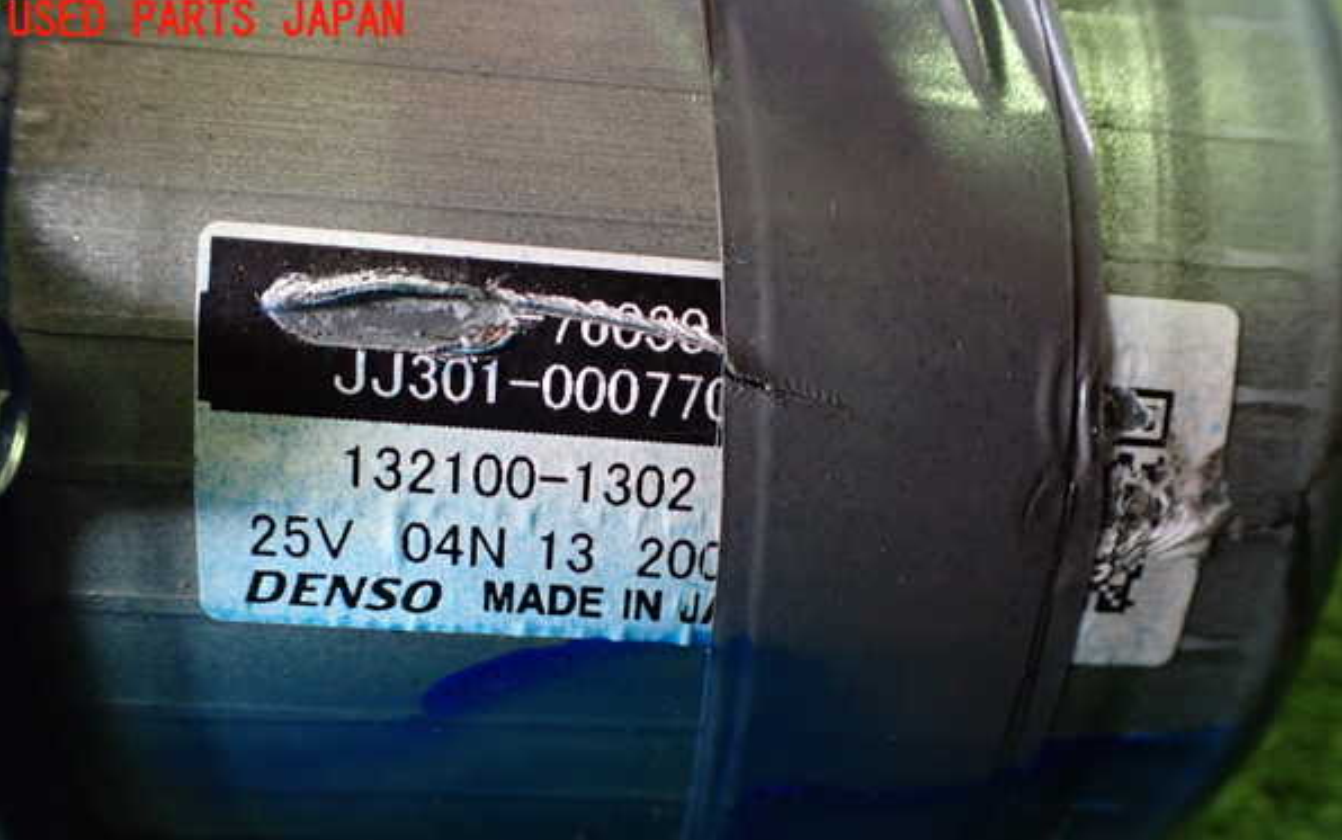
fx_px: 1171
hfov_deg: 59.6
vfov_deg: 39.3
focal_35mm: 32
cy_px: 500
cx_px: 671
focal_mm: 5.4
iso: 800
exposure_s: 1/80
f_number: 2.3
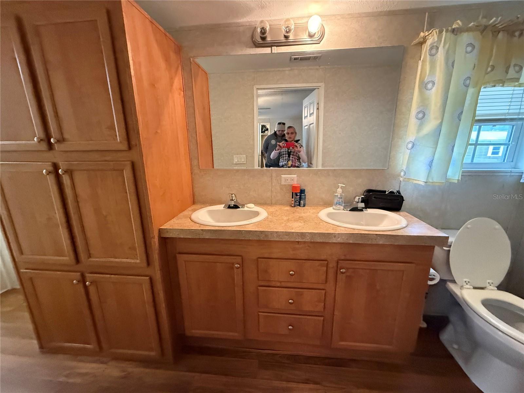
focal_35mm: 14
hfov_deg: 102.1
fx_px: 212
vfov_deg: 85.7
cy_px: 196
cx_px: 262
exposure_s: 1/60
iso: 1000
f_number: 2.2
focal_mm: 2.22
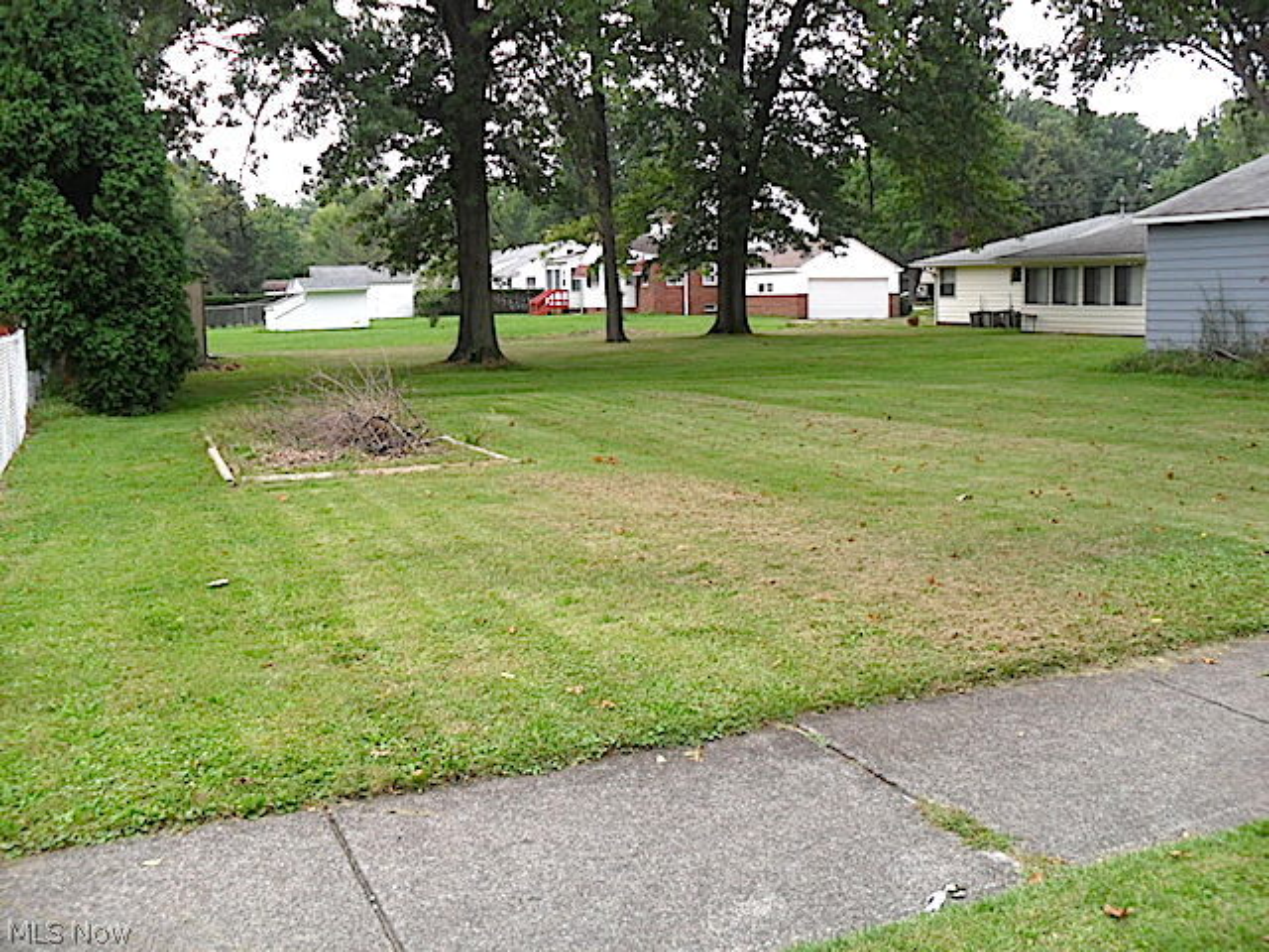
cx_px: 634
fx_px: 1283
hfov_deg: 52.6
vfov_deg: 40.7
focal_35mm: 35
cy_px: 476
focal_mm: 6.3
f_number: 3
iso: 80
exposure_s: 1/180
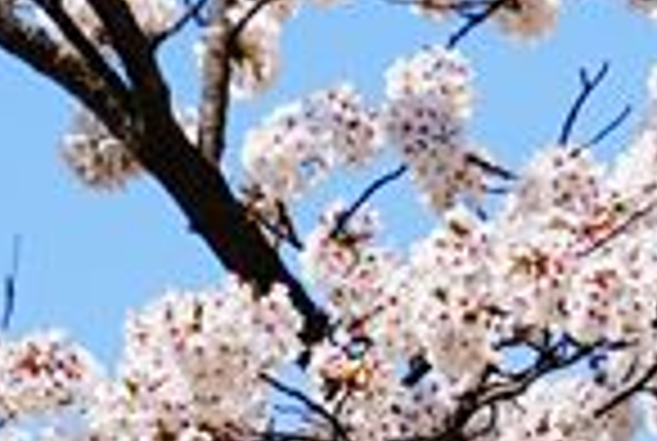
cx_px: 1422
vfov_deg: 2.1
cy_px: 1073
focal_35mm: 656
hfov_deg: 3.1
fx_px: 11996
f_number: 8
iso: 125
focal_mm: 120
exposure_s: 1/350
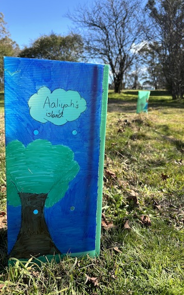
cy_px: 148
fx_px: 224
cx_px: 76
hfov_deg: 44.4
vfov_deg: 66.4
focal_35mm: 28
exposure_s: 1/1007
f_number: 1.6
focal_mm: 5.96
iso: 50
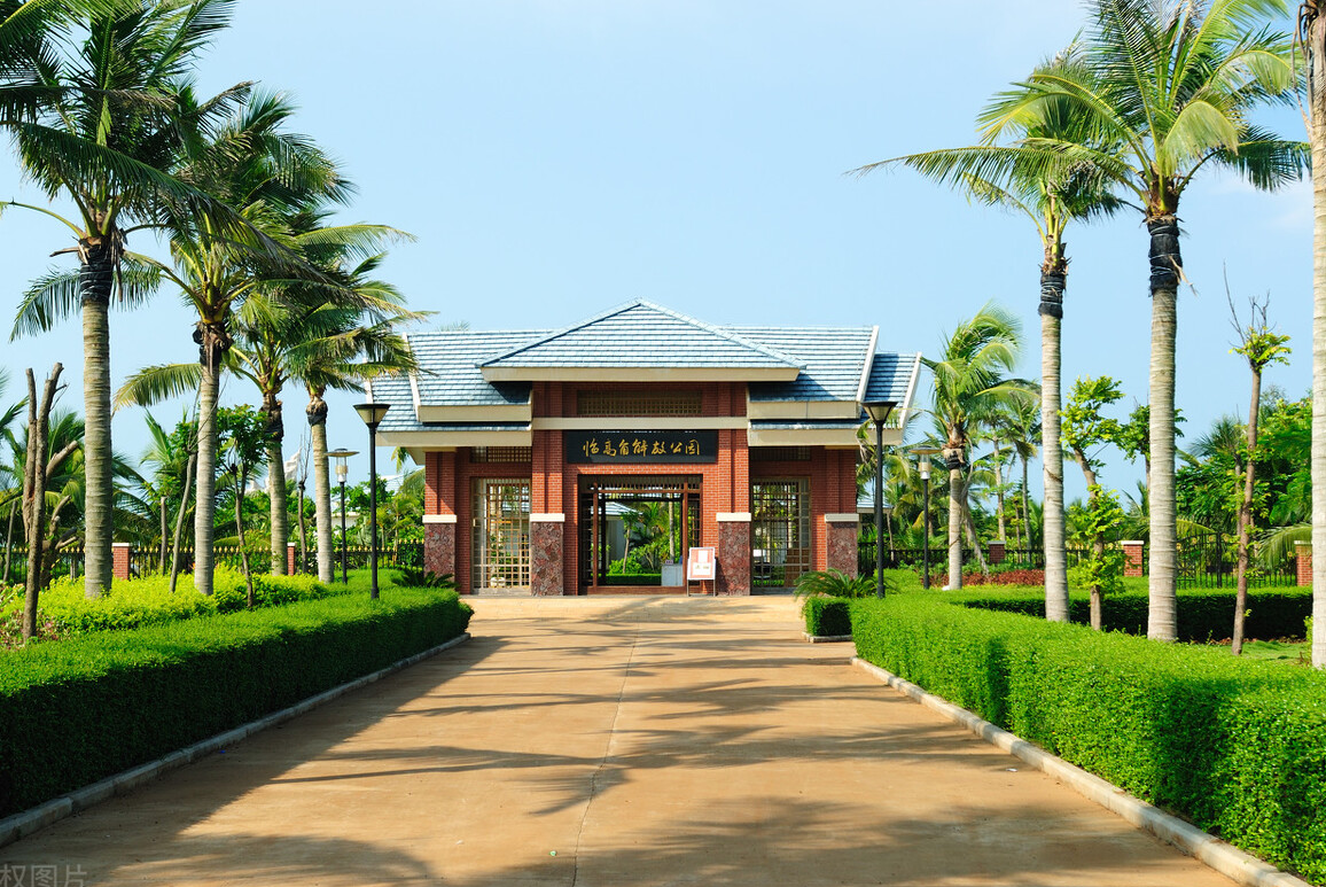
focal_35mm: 55
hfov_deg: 36.5
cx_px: 652
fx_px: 2010
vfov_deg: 24.9
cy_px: 442
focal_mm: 35
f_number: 8
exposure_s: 1/60
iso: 100
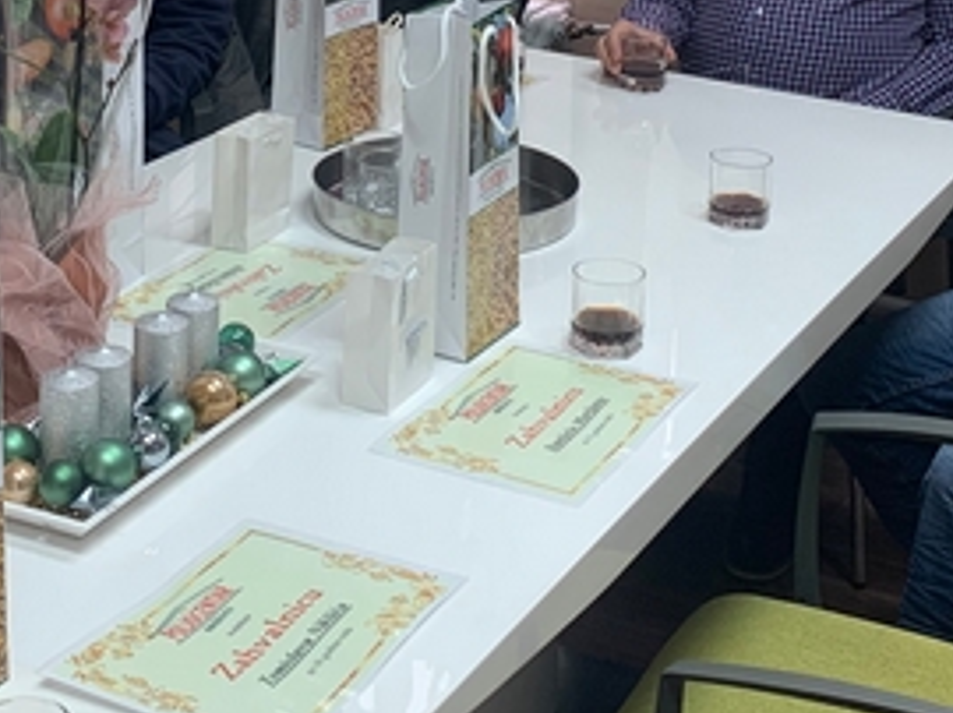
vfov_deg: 17.7
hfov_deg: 24.7
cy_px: -143
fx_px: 2173
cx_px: 491
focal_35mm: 79
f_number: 1.8
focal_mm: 4.25
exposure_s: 1/50
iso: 50
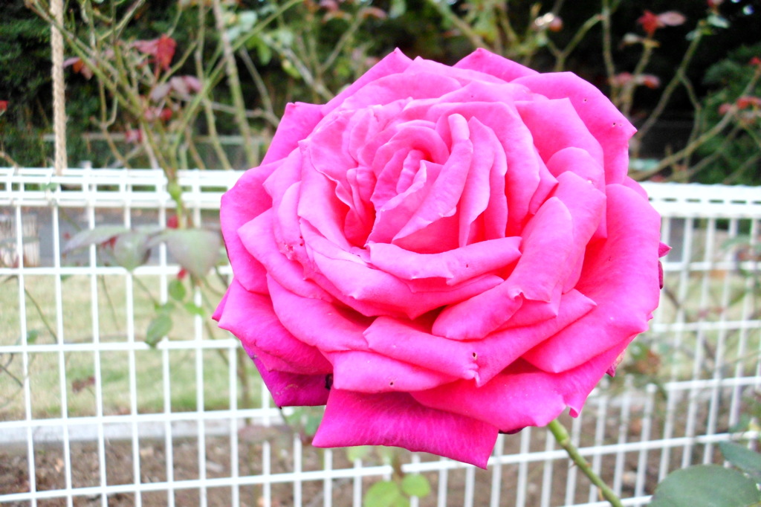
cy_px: 254
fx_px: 592
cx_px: 380
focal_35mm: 28
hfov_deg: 65.5
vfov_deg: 46.4
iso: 400
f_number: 3.3
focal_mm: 5
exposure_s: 1/60
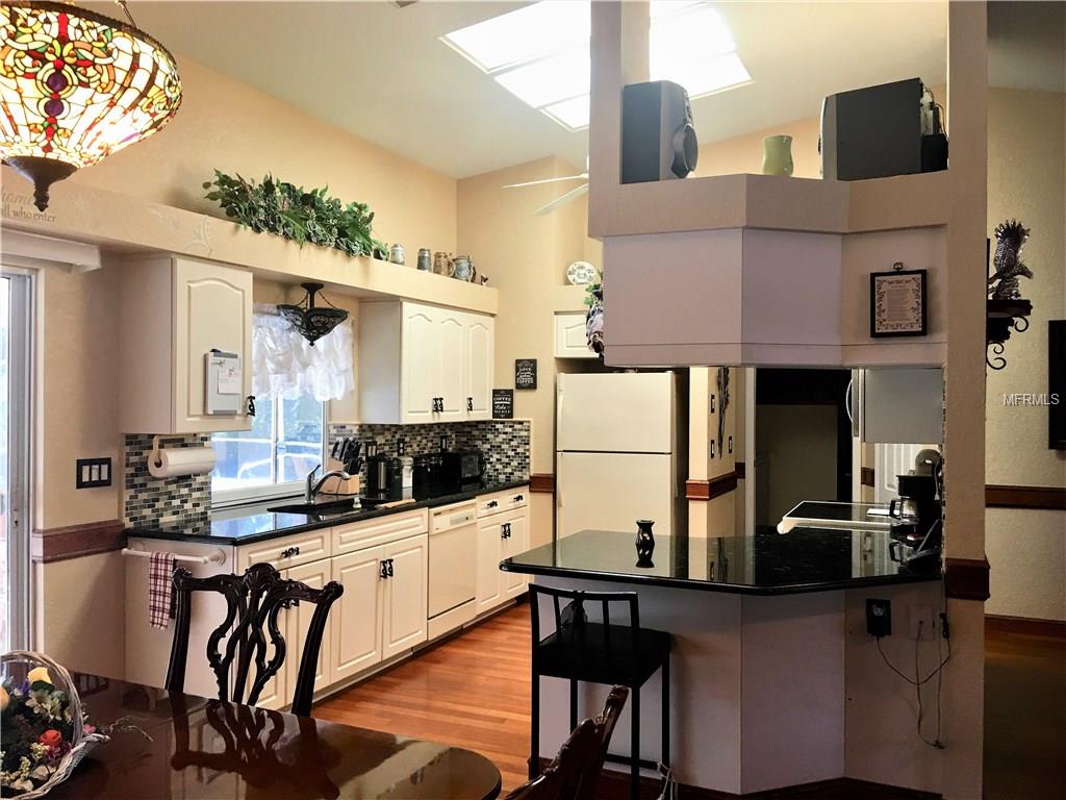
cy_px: 400
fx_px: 893
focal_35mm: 29
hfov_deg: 61.7
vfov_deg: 48.2
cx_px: 533
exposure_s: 1/15
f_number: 2.2
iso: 32
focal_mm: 4.15
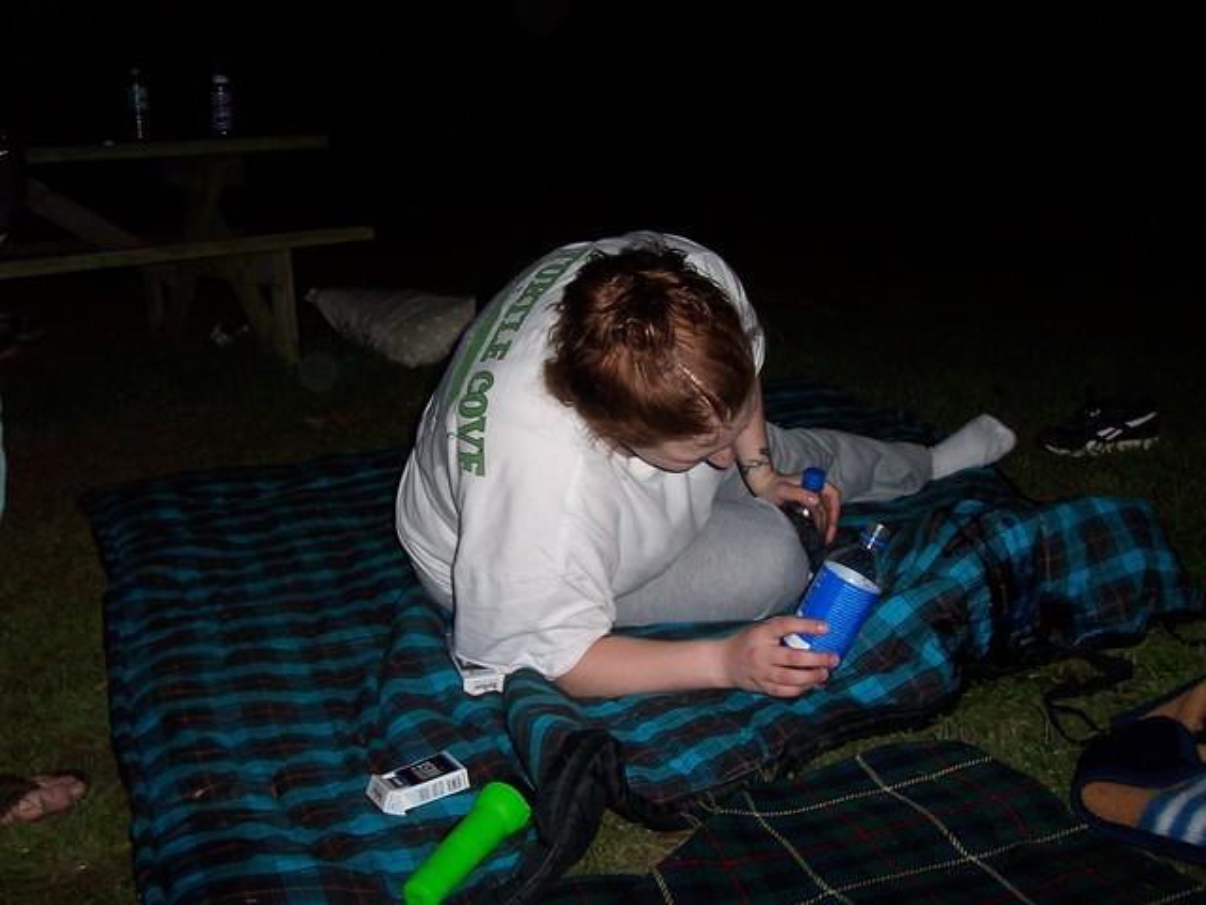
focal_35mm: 37
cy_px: 452
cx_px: 603
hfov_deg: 50.1
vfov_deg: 38.7
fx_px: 1289
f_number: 2.8
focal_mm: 5.6
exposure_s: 1/60
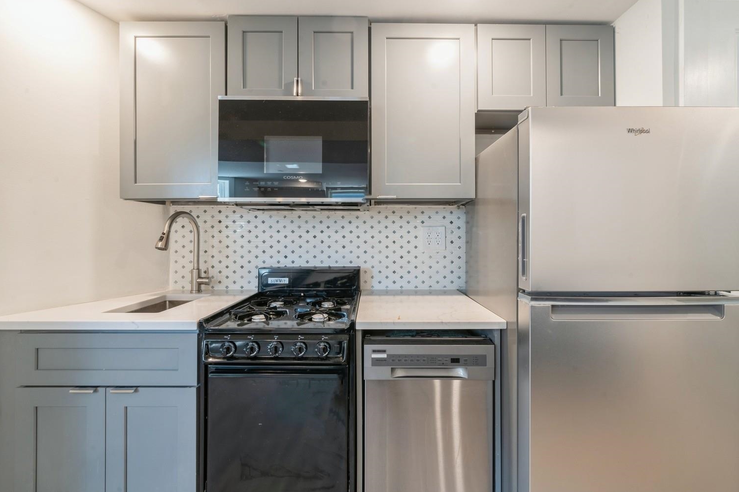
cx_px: 369
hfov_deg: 96.7
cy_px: 233
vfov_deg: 73.7
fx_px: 328
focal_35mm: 16
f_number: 11
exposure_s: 1/2
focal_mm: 15
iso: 250
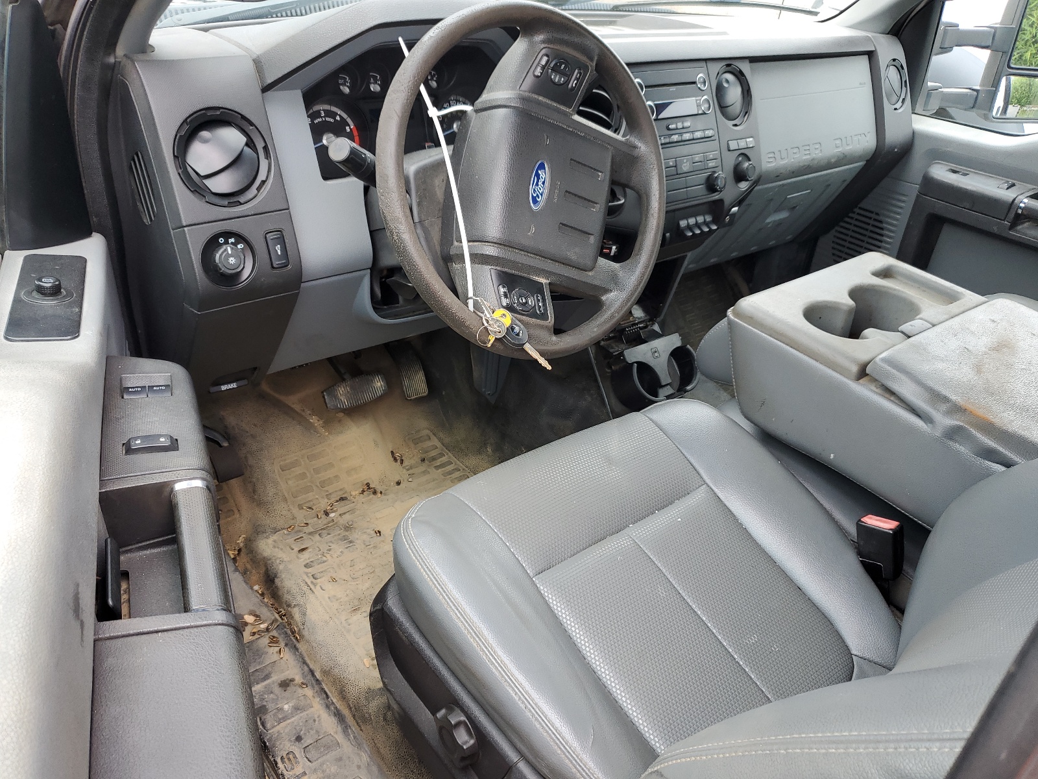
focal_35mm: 26
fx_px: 780
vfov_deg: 53.1
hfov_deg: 67.3
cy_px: 390
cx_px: 519
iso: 50
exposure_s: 1/175
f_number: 1.5
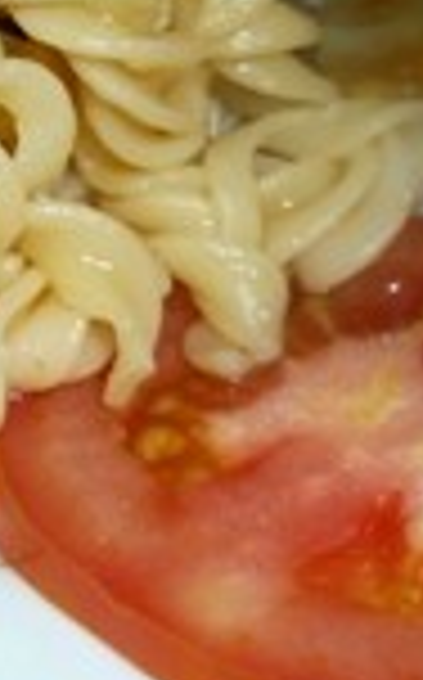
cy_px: 99
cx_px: -248
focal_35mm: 104
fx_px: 1924
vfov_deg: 19.7
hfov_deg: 11.9
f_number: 2.8
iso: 100
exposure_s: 1/30
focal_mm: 5.5
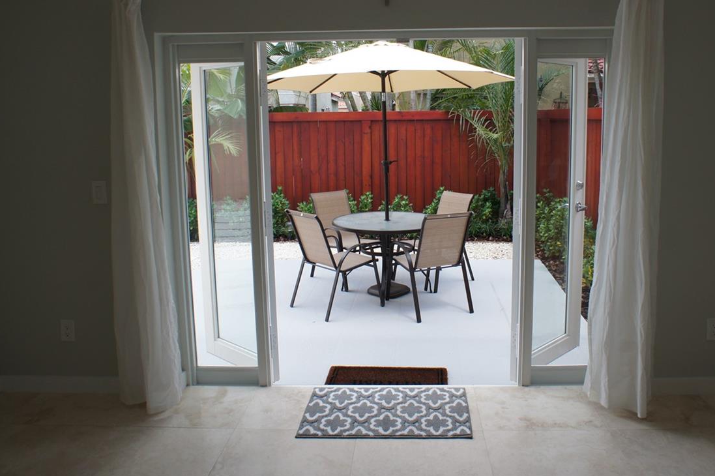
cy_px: 179
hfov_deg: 54.3
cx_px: 401
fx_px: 695
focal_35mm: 35
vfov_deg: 37.6
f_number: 6.3
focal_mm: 16
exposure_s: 1/160
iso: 200
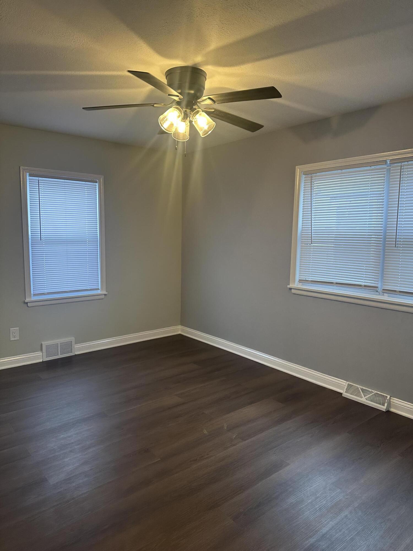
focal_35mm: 24
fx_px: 382
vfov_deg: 71.6
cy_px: 276
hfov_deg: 56.8
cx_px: 206
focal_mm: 6.86
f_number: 1.78
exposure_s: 1/120
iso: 160
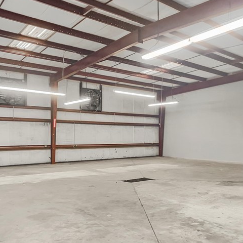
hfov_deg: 34.2
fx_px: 389
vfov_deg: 34.0
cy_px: 181
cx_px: 169
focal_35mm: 49
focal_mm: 5.7
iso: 400
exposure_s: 1/60
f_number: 1.5
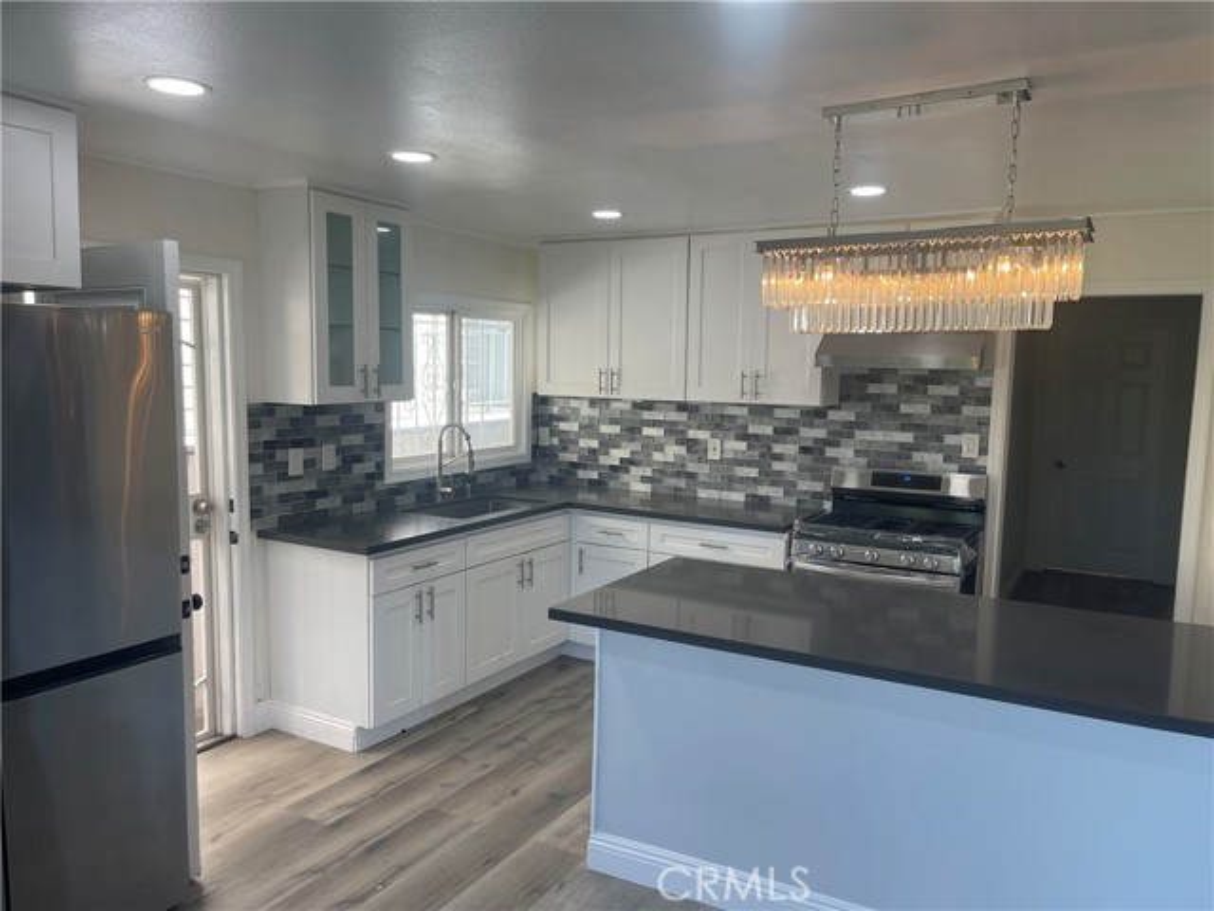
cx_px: 607
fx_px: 877
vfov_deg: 54.9
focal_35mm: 25
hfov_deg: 69.4
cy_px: 456
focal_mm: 5.1
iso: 32
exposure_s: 1/136
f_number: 1.6
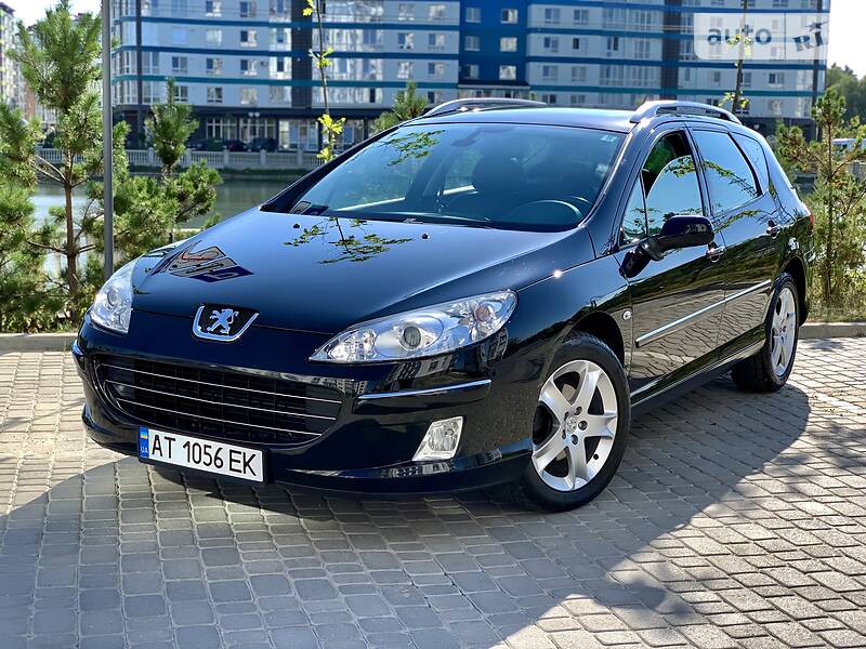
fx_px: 1301
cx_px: 433
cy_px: 324
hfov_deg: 36.8
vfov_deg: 28.0
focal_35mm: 52
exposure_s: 1/475
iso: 16
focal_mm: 6
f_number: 2.4
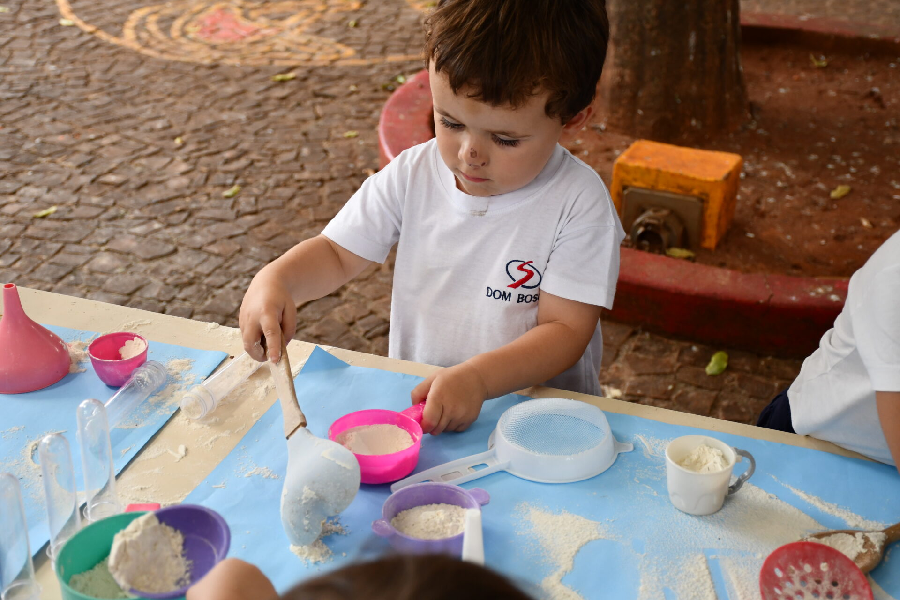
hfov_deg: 35.1
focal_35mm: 57
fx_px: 1425
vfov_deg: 23.8
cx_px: 450
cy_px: 300
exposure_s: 1/250
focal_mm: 38
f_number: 4.2
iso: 800
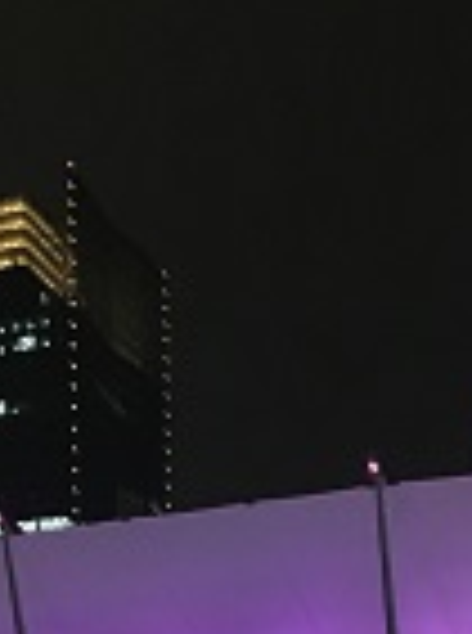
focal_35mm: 99
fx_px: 1808
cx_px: 180
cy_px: 949
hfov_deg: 14.9
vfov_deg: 17.8
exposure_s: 1/17
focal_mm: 4.15
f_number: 2.2
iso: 200
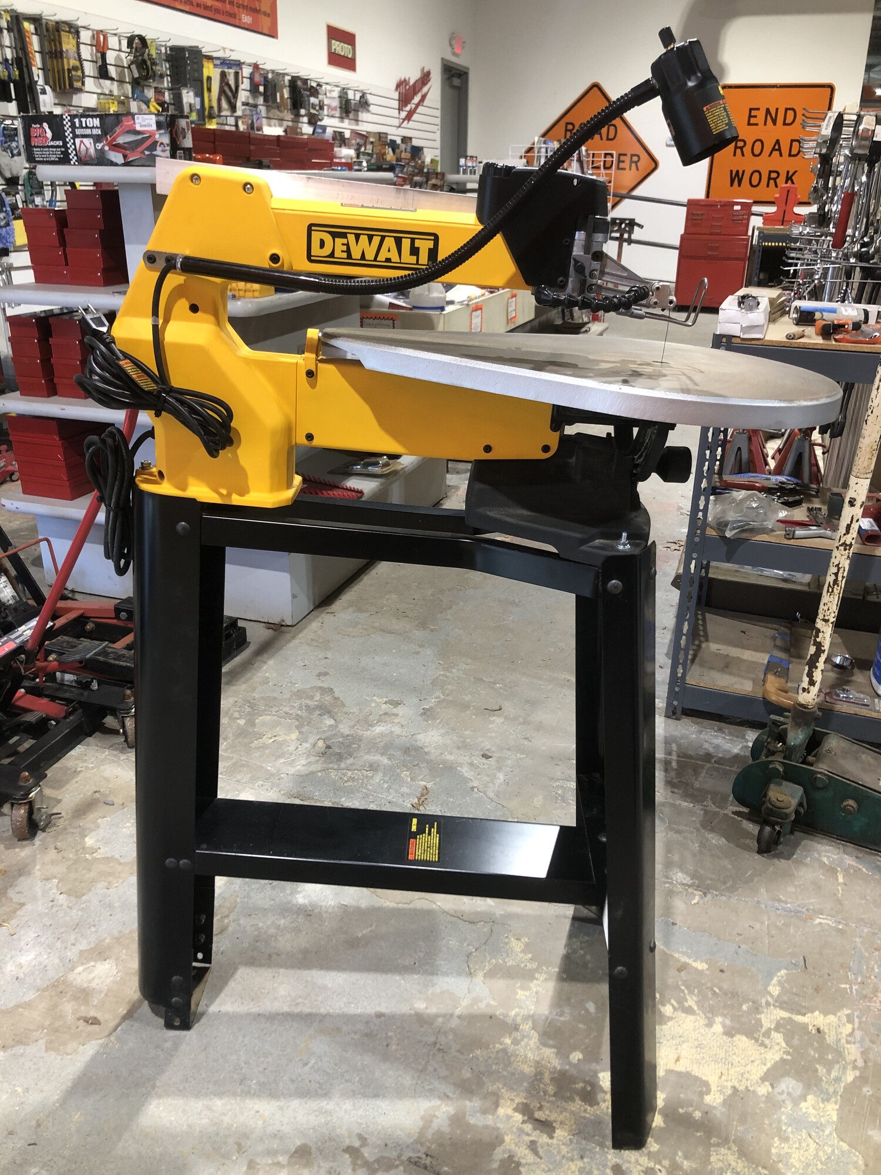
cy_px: 588
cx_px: 440
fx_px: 950
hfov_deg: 49.7
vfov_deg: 63.4
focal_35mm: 28
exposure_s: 1/20
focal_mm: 3.99
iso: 40
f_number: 1.8
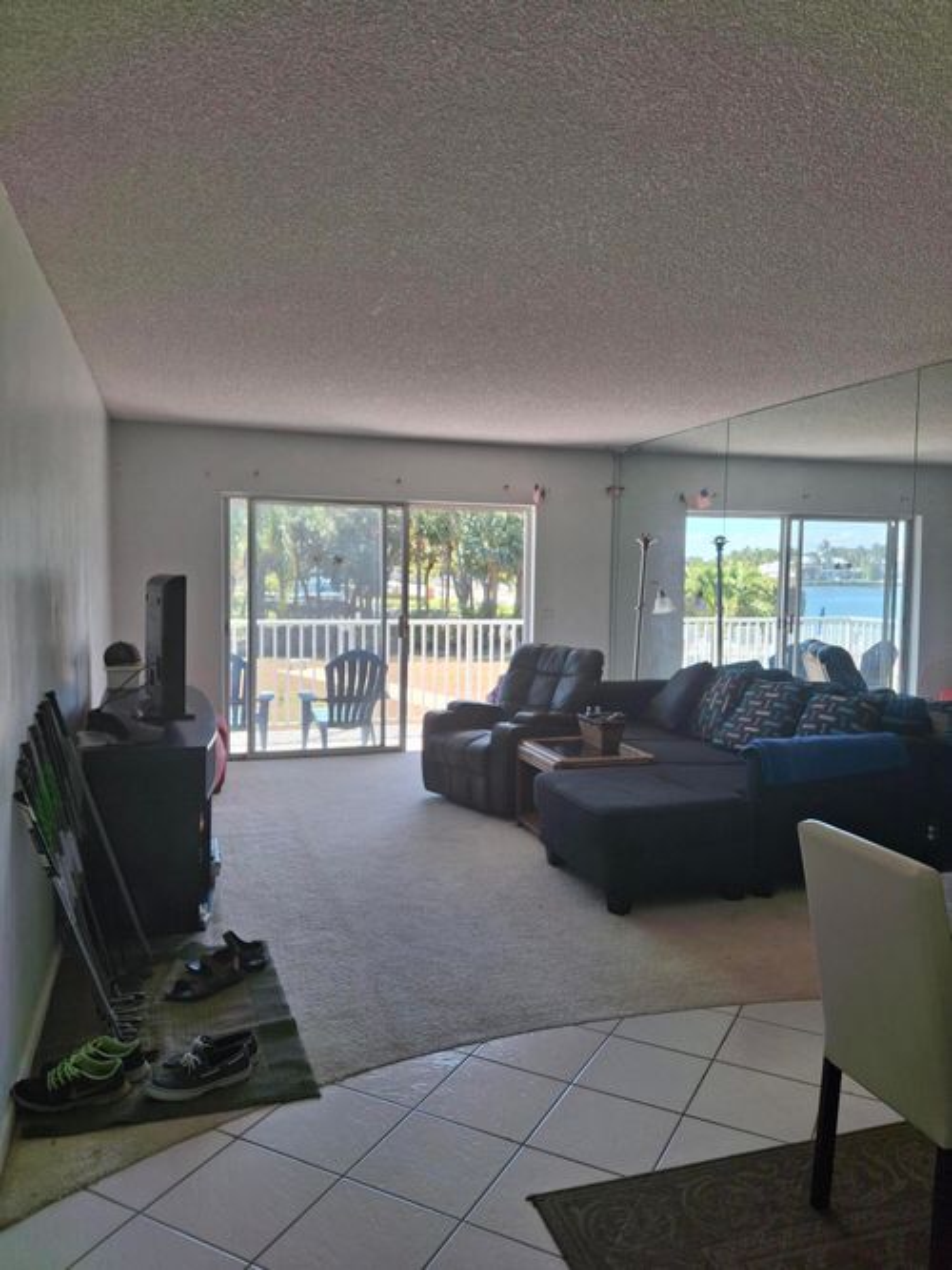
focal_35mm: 25
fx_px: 917
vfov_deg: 69.4
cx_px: 476
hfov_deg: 54.9
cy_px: 635
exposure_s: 1/120
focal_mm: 4.69
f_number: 1.8
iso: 25
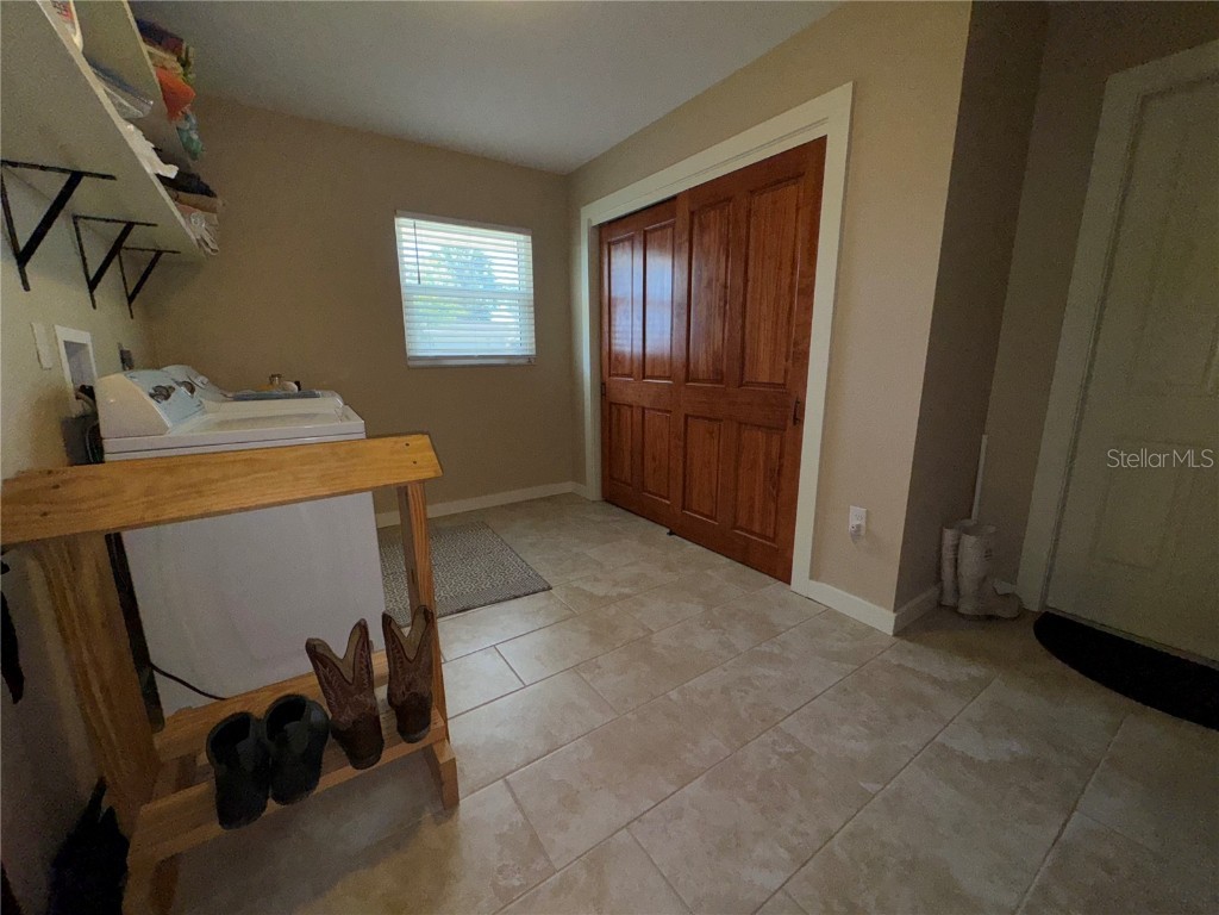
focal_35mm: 14
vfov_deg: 85.7
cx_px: 610
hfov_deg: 102.1
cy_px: 458
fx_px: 493
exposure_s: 1/122
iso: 80
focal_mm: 2.22
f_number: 2.2
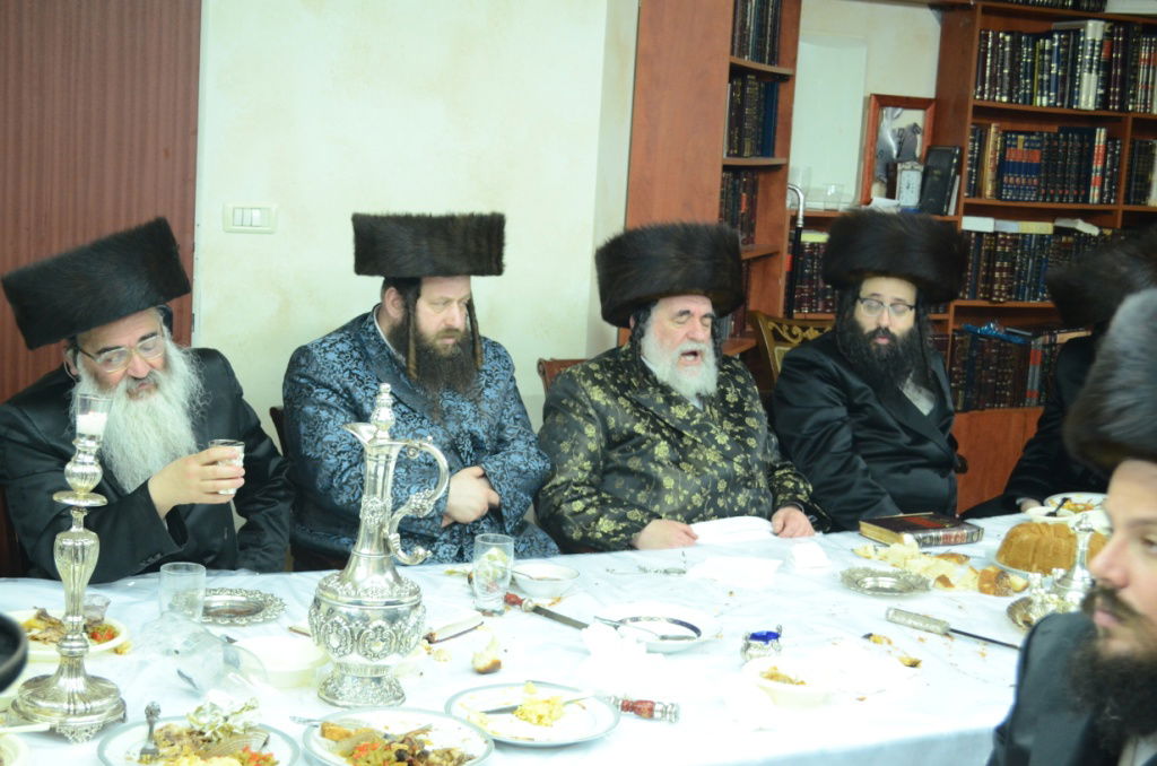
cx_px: 578
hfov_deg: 39.0
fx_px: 1636
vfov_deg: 26.4
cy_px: 383
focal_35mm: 51
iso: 1600
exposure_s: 1/50
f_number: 5
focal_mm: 34
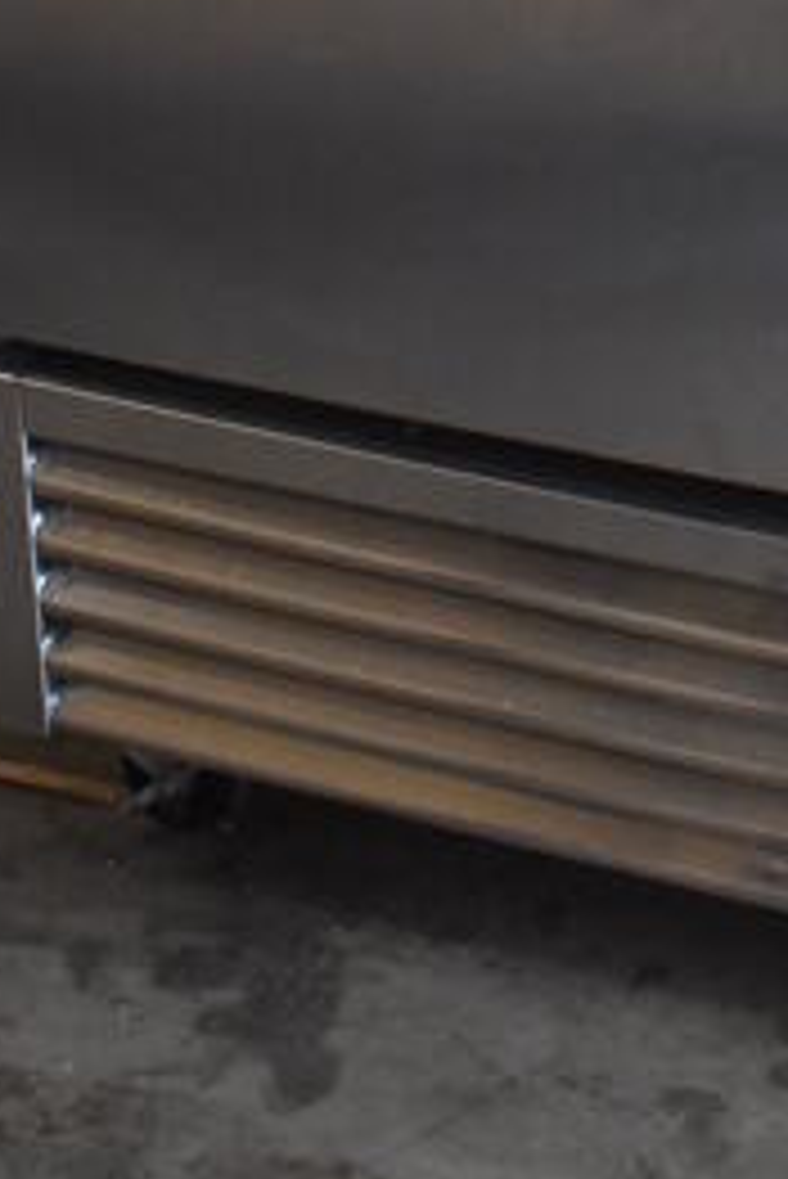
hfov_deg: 14.0
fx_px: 3082
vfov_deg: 19.2
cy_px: -542
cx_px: 1013
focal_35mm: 94
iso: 2200
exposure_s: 1/125
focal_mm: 18
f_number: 3.5
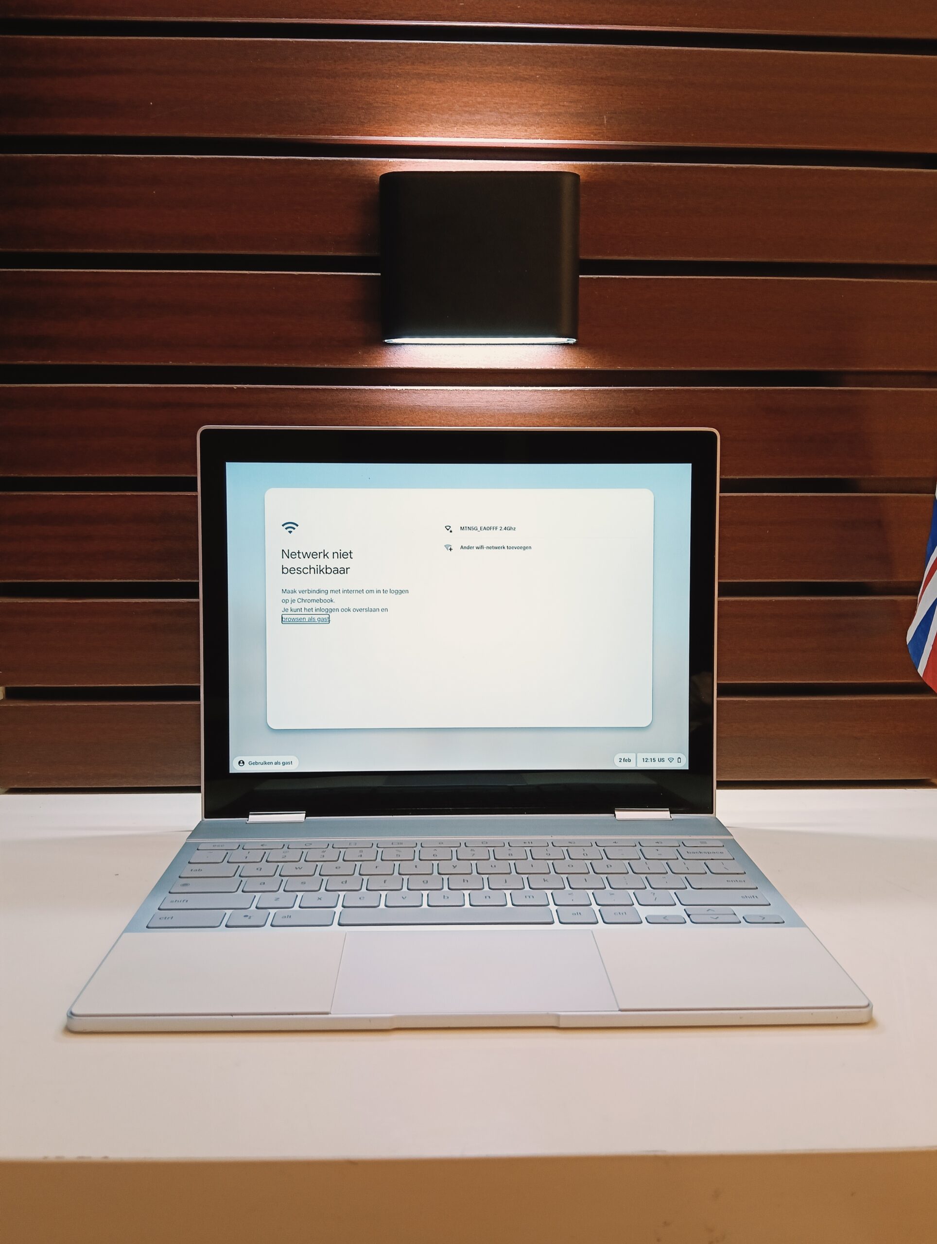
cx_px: 468
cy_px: 622
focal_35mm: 27
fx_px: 972
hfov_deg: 51.5
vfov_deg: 65.2
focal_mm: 3.98
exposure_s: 1/33.3
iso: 125
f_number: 1.8
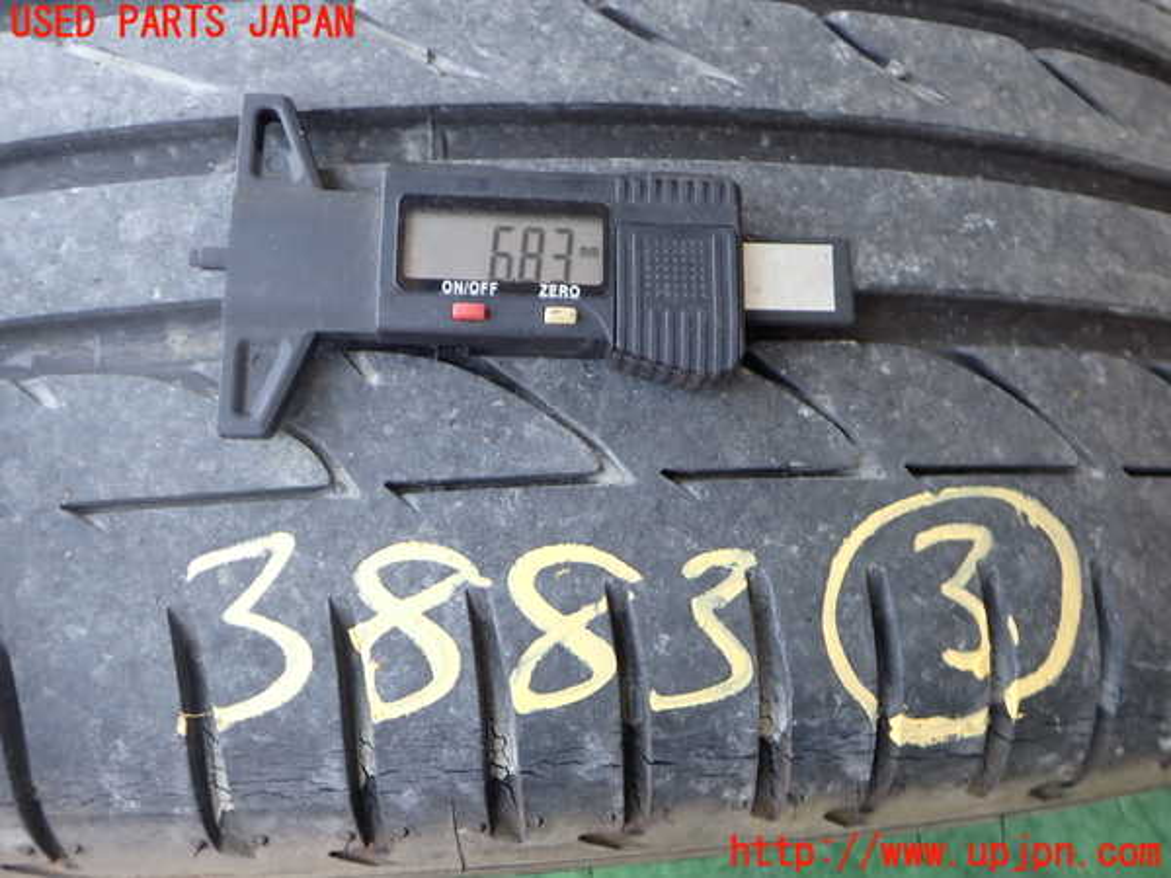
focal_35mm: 30
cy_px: 439
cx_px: 586
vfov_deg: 46.8
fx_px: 1015
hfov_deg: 60.0
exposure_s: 1/80
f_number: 2.3
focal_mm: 5.4
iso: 200
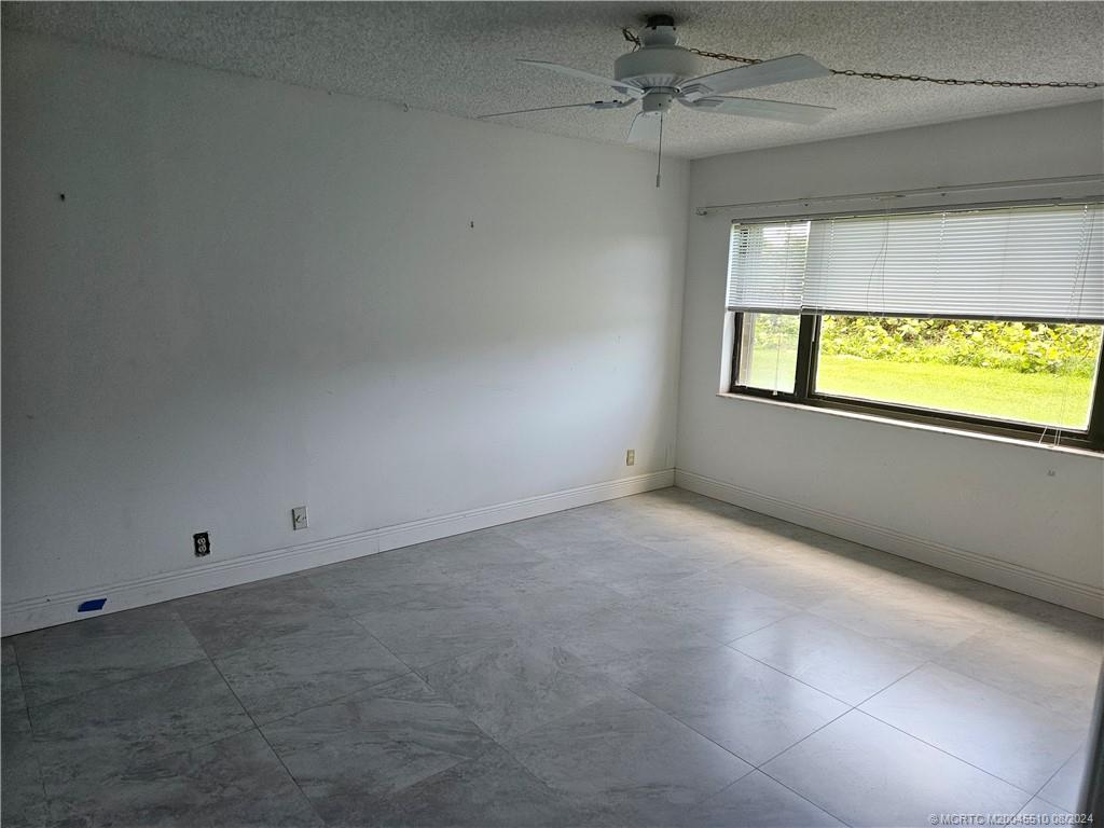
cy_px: 414
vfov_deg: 58.9
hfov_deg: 73.9
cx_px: 552
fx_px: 734
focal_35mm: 23
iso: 200
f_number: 1.8
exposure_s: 1/207
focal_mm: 5.4
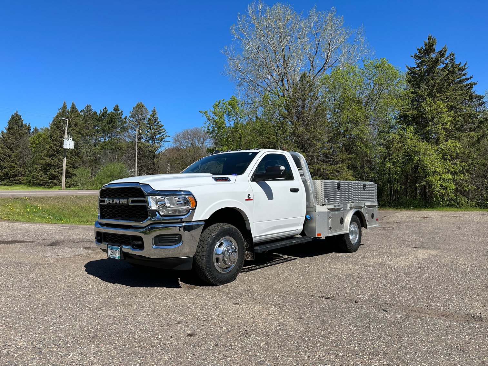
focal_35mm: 24
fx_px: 338
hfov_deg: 71.6
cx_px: 244
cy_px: 183
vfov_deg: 56.8
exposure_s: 1/5000
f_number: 1.78
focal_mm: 6.86
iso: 80
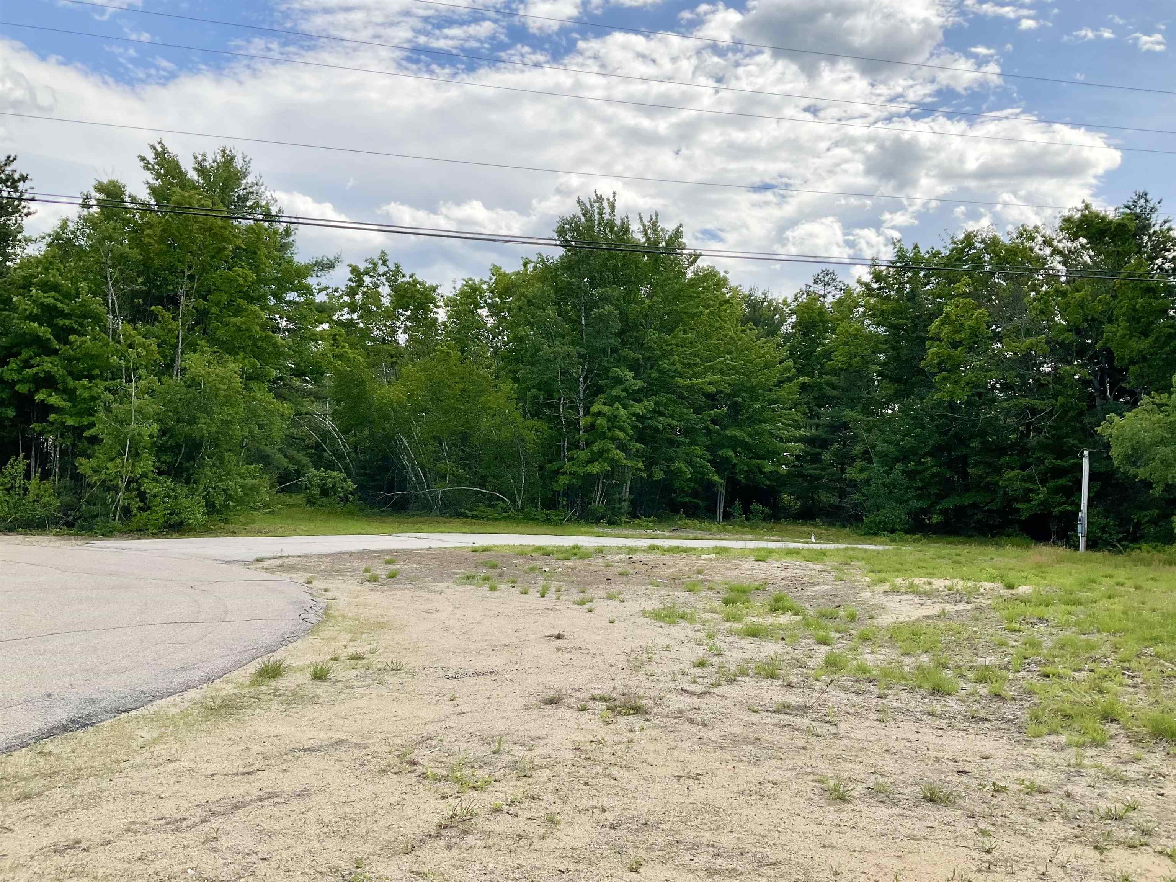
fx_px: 985
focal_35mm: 29
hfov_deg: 61.7
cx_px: 588
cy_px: 441
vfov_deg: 48.2
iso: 16
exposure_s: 1/2141
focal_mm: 3
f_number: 1.8
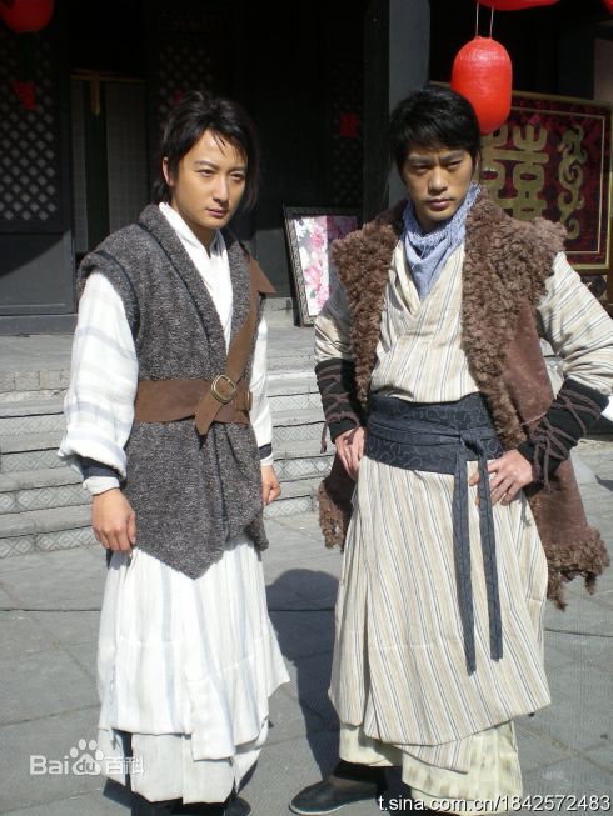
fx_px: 1039
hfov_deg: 32.9
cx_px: 306
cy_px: 408
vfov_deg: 42.9
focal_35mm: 44
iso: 50
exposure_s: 1/280
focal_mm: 7.4
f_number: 4.9
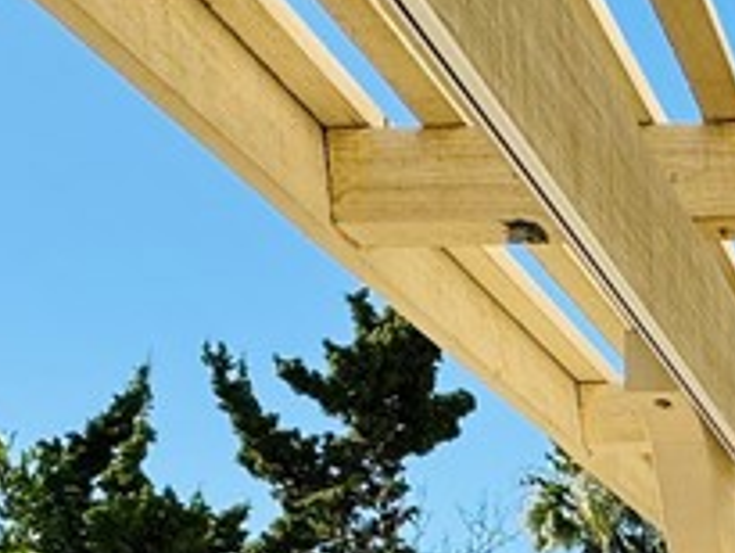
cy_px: 966
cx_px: 1119
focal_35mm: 70
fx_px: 1487
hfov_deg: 22.5
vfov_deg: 17.5
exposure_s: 1/1094
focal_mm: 2.22
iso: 40
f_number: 2.2
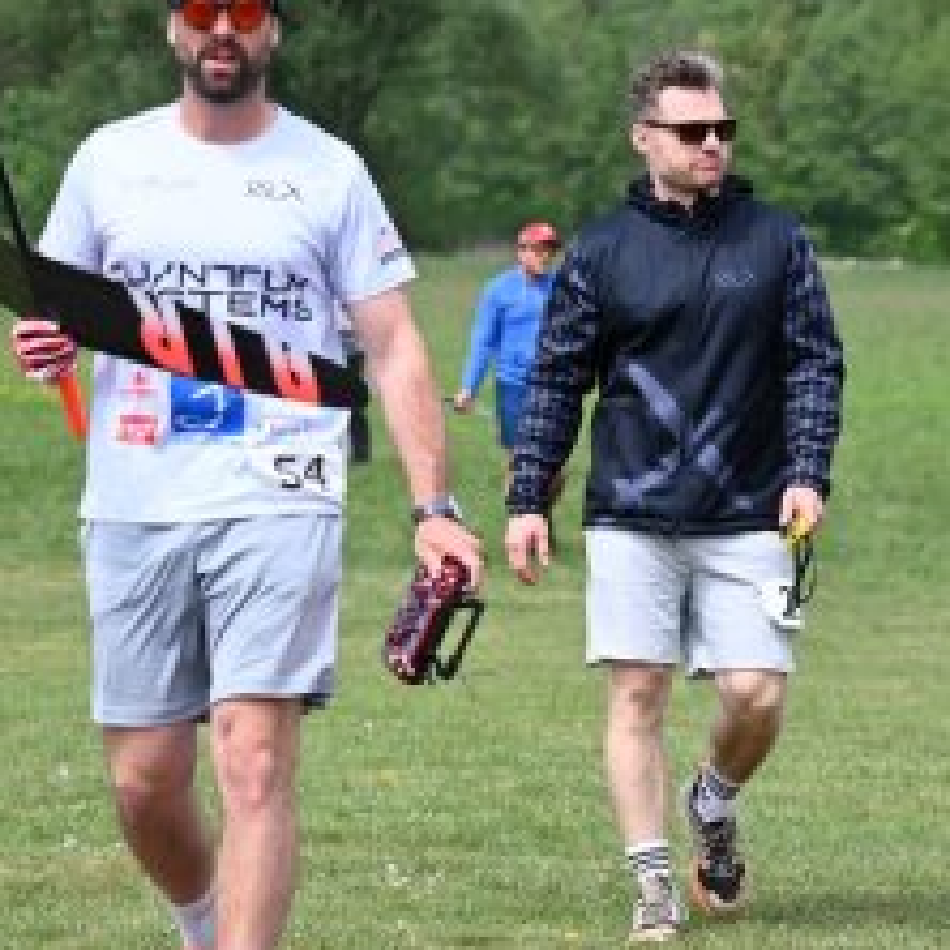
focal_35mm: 266
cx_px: 755
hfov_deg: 6.6
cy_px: 471
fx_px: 8259
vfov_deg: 6.6
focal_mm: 140
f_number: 6.3
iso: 800
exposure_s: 1/2500
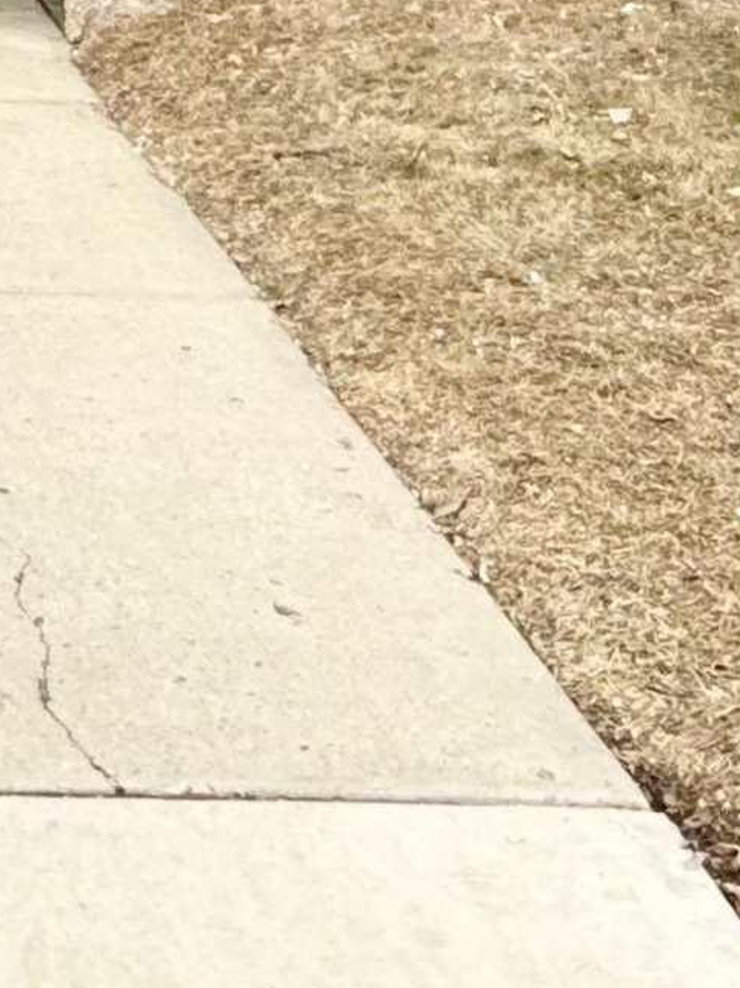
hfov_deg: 21.3
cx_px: 42
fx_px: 1911
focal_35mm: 67
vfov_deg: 21.8
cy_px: -652
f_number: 2.2
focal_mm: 2.22
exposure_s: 1/901
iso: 50
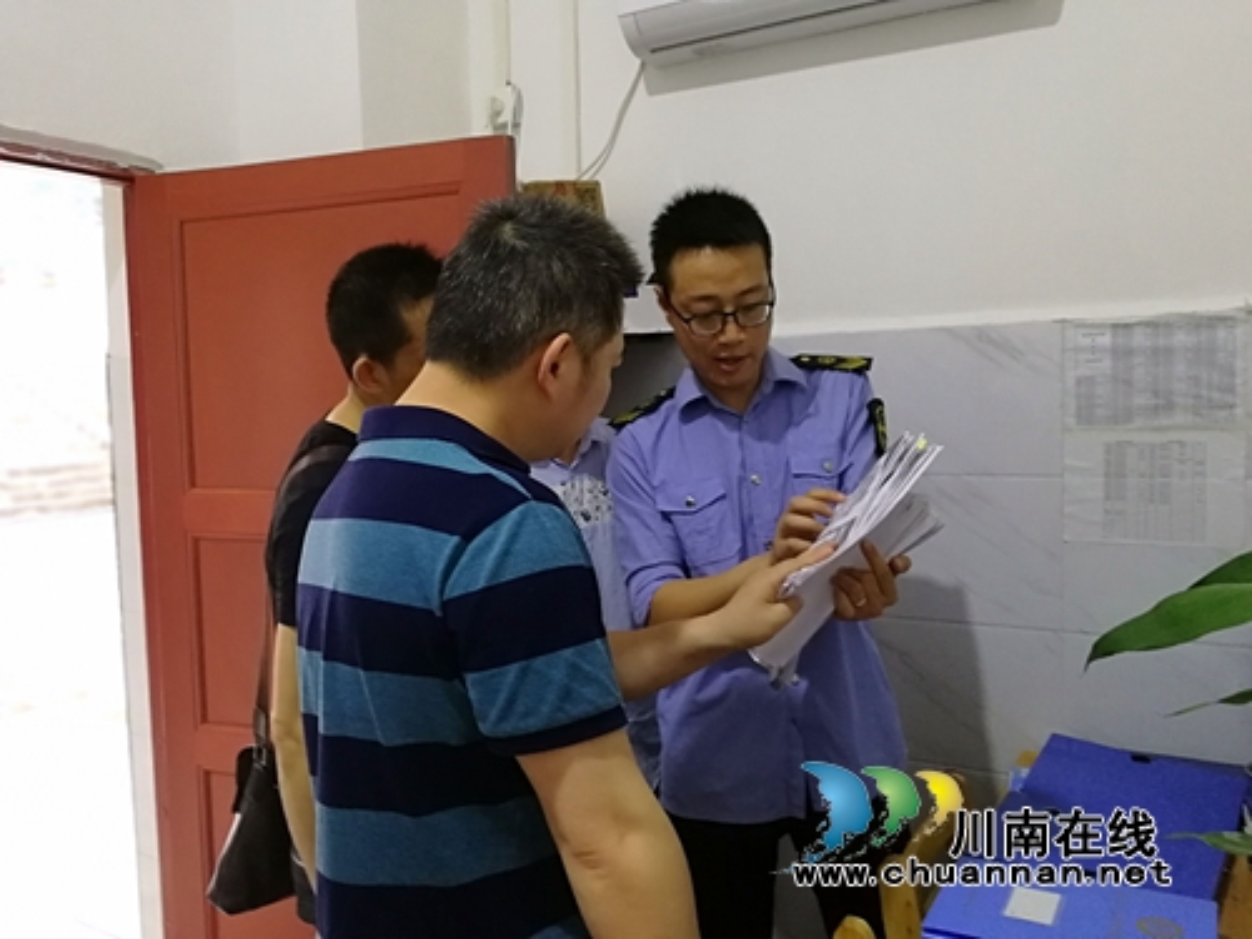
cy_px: 470
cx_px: 626
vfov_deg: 51.4
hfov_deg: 65.3
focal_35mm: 27
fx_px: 977
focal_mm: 3.95
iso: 400
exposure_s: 1/20
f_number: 2.2
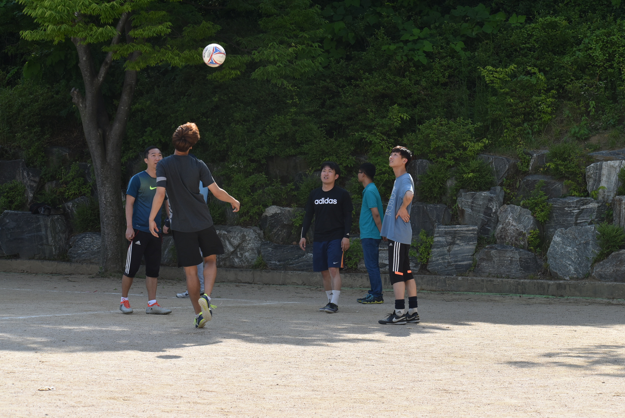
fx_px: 1824
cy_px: 209
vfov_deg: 13.1
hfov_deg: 19.4
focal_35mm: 105
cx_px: 312
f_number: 9
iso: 200
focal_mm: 70
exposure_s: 1/320
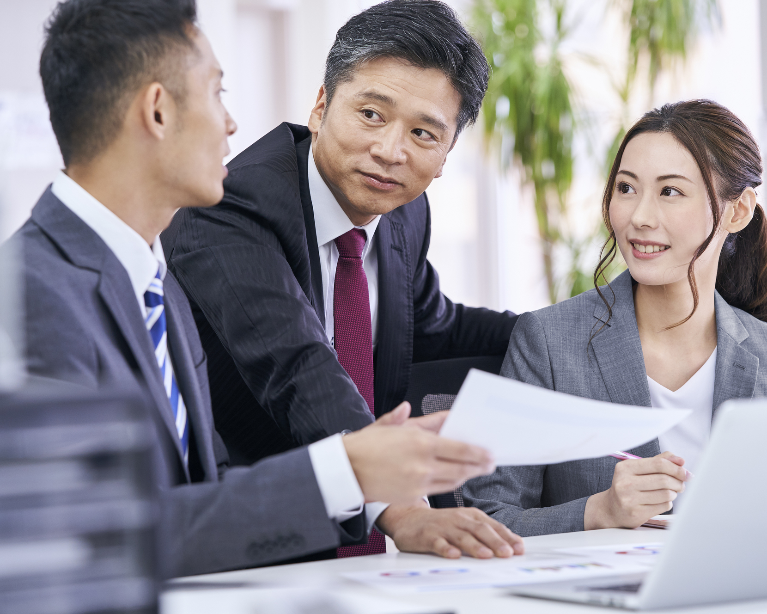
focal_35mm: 121
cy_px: 307
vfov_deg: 12.7
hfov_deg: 15.9
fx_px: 2747
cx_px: 403
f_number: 3.5
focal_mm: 107
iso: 320
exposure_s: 1/125
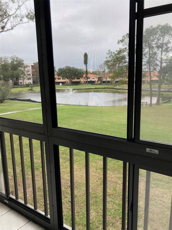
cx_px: 86
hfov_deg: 49.7
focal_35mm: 28
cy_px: 115
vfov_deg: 63.4
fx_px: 186
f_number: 1.8
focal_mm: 3.99
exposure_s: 1/466
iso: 20
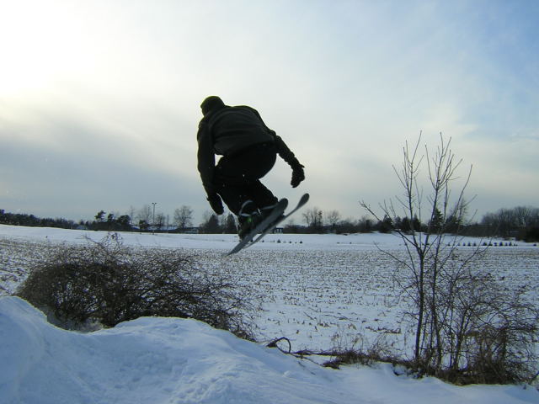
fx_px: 561
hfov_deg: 51.4
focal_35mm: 36
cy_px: 202
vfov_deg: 39.7
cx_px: 270
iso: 100
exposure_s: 1/374
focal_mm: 4.7
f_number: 5.2
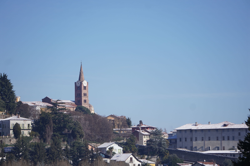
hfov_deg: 9.5
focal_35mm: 218
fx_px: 1510
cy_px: 83
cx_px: 125
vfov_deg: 6.3
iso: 100
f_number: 5.6
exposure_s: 1/800
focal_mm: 145
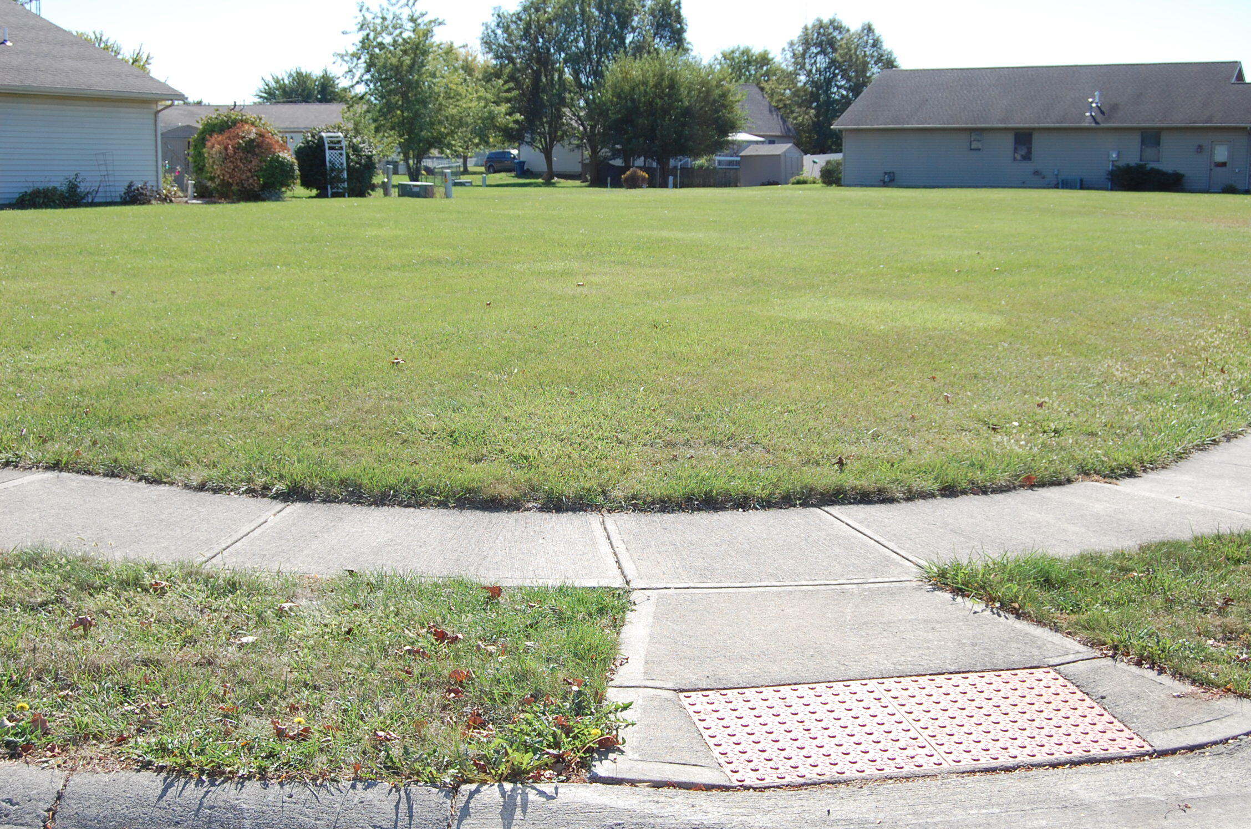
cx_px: 626
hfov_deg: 43.7
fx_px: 1561
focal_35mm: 45
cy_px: 414
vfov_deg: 29.8
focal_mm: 30
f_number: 9
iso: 200
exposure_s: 1/320
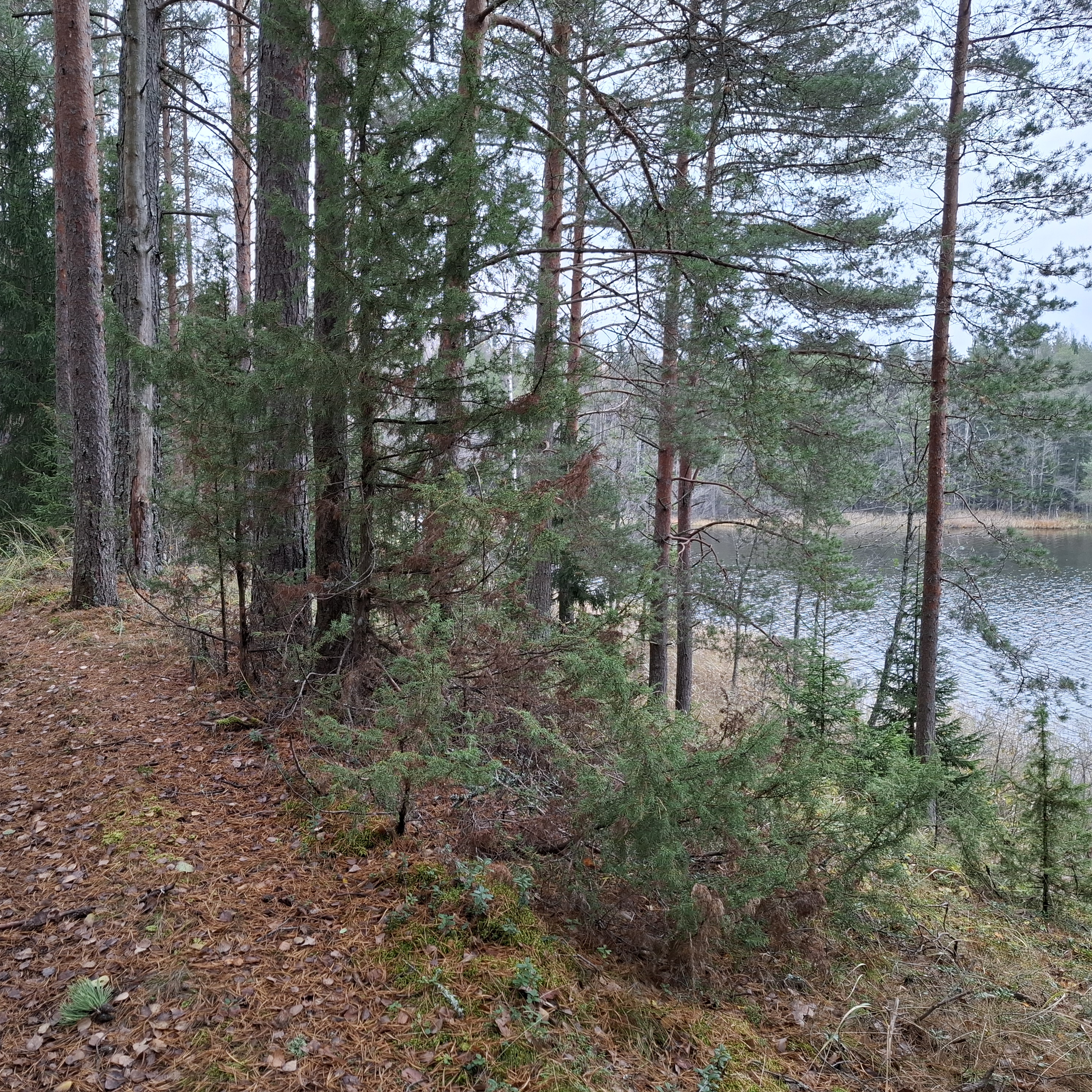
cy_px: 552
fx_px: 999
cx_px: 424
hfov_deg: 56.8
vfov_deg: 57.3
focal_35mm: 28
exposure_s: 1/100
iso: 80
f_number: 1.8
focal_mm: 5.54
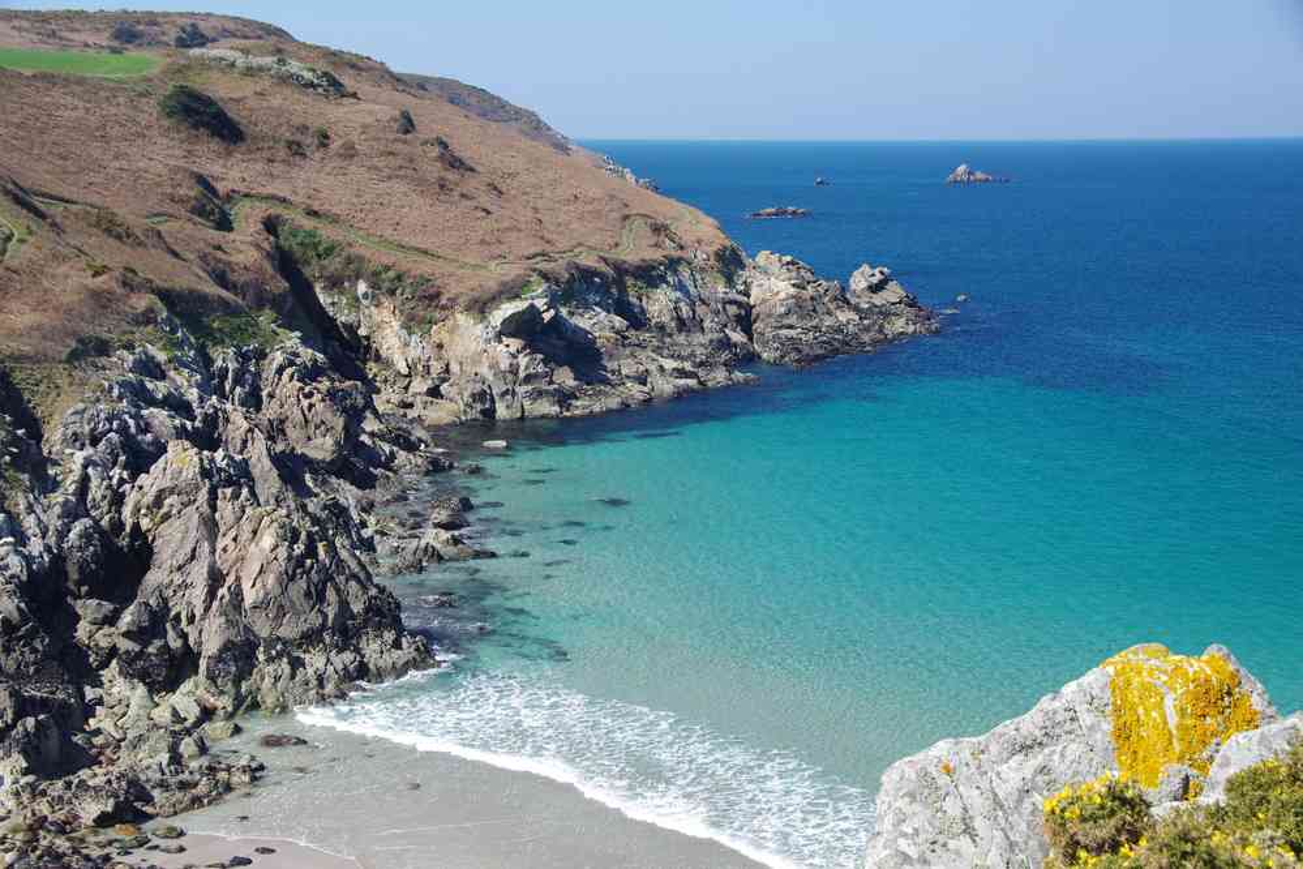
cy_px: 434
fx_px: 2106
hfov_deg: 34.4
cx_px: 652
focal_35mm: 58
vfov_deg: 23.3
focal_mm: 38.8
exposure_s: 1/60
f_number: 11
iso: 200
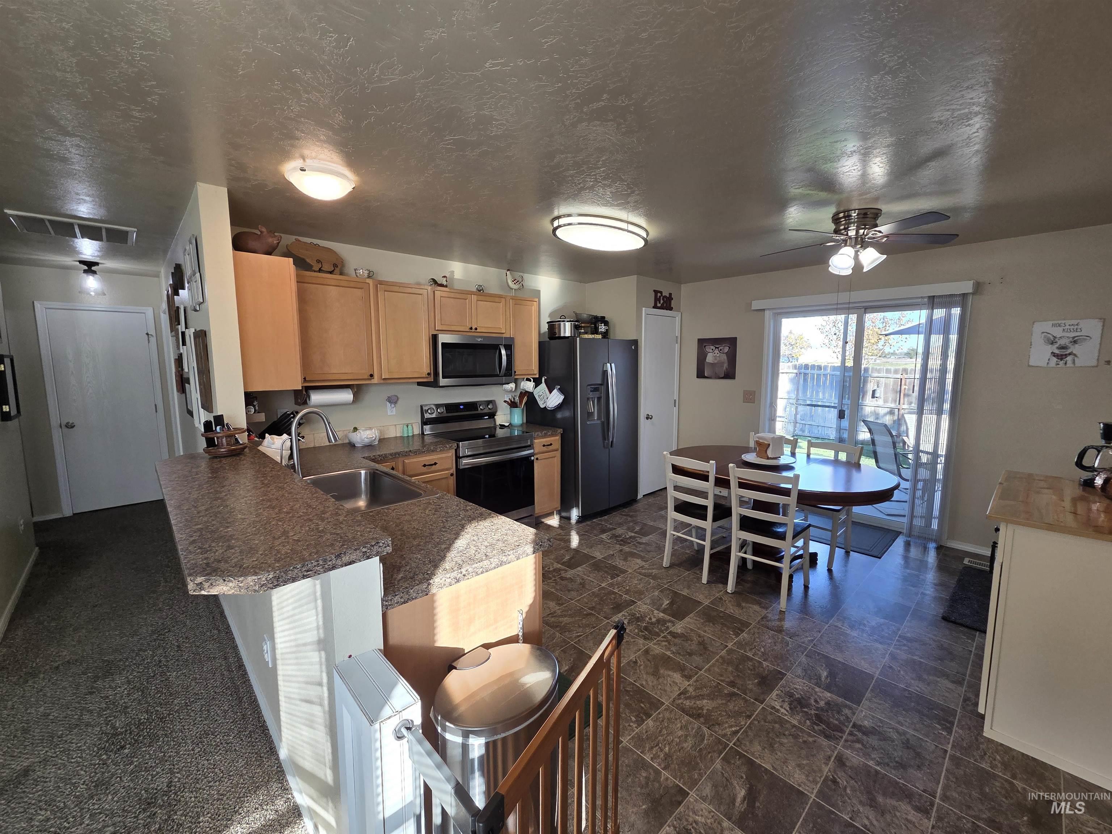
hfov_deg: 106.2
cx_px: 556
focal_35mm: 13
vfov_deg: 89.9
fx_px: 418
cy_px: 417
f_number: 2.2
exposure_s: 1/120
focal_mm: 2.2
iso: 100
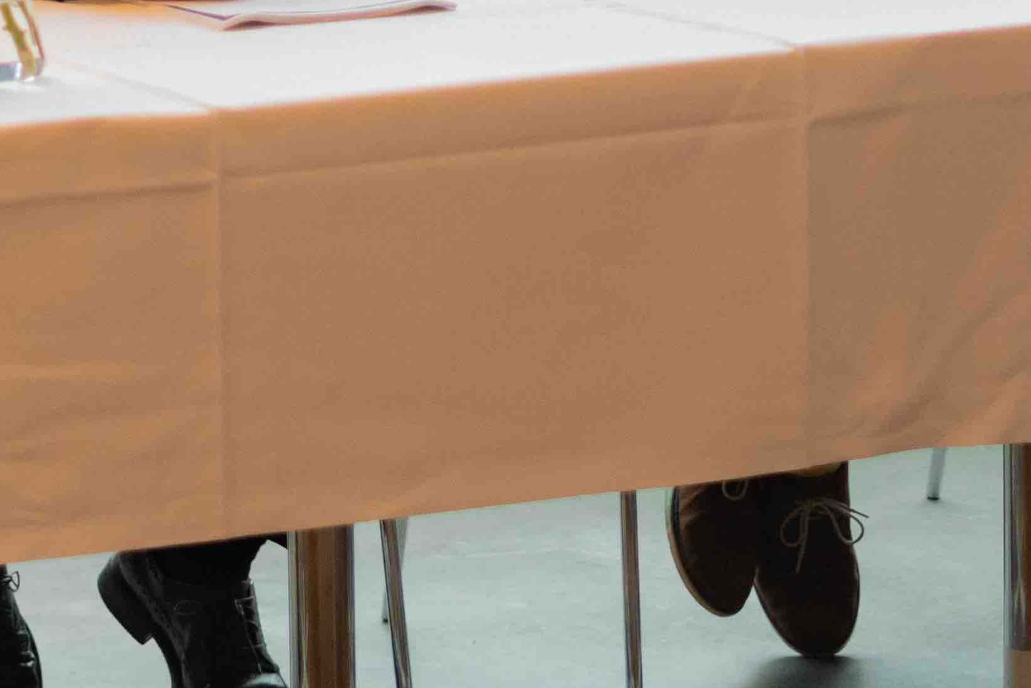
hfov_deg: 11.3
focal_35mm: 182
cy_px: -281
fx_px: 5212
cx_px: 531
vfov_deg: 7.4
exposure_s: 1/800
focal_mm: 50
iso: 800
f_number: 1.8
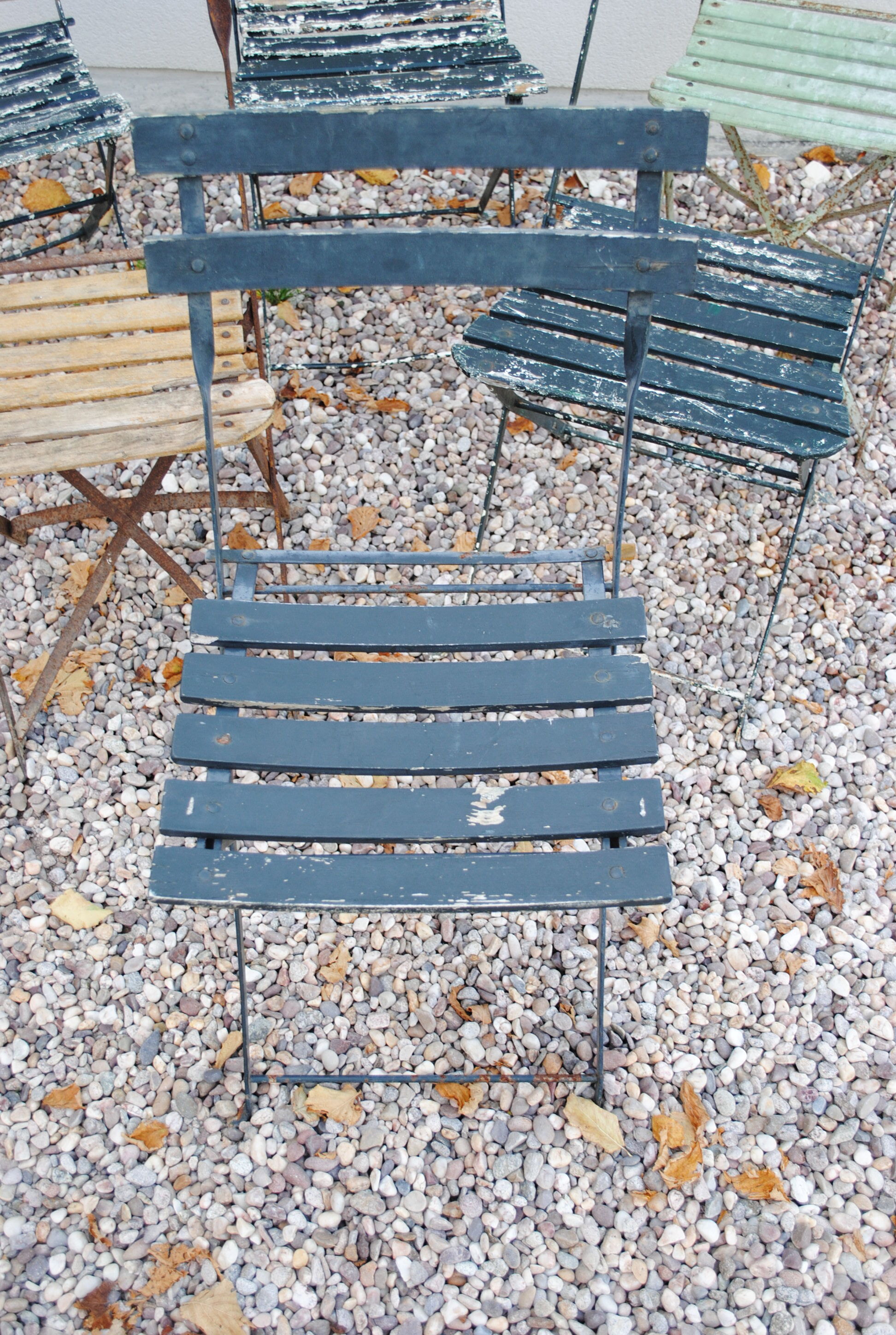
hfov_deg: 37.0
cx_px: 448
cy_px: 668
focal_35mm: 36
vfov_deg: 53.0
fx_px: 1338
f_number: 4.5
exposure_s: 1/80
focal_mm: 24
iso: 200
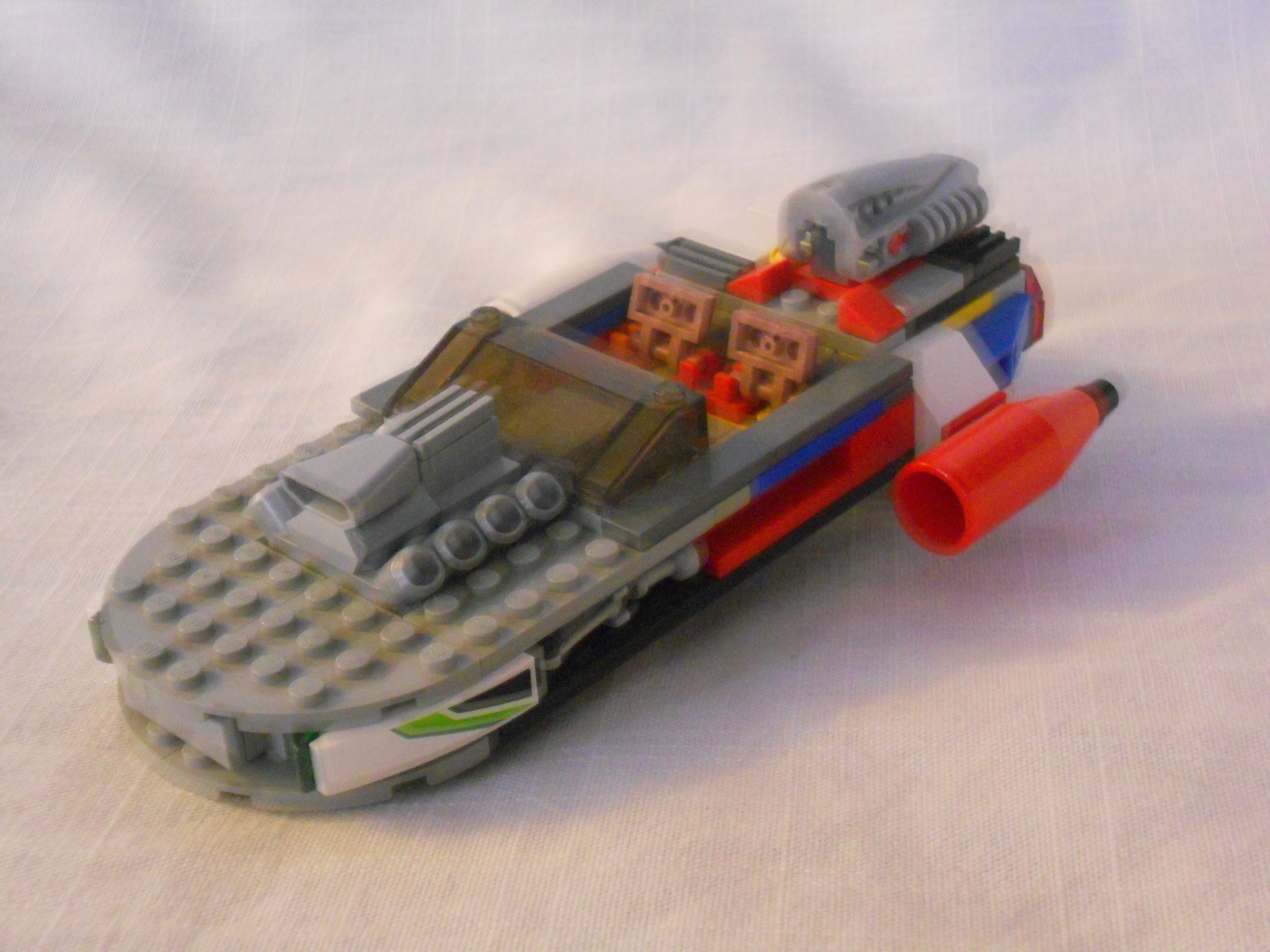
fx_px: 2385
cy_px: 476
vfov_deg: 22.6
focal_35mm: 65
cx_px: 635
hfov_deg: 29.8
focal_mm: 11.7
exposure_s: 1/1.6
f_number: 5.3
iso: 800
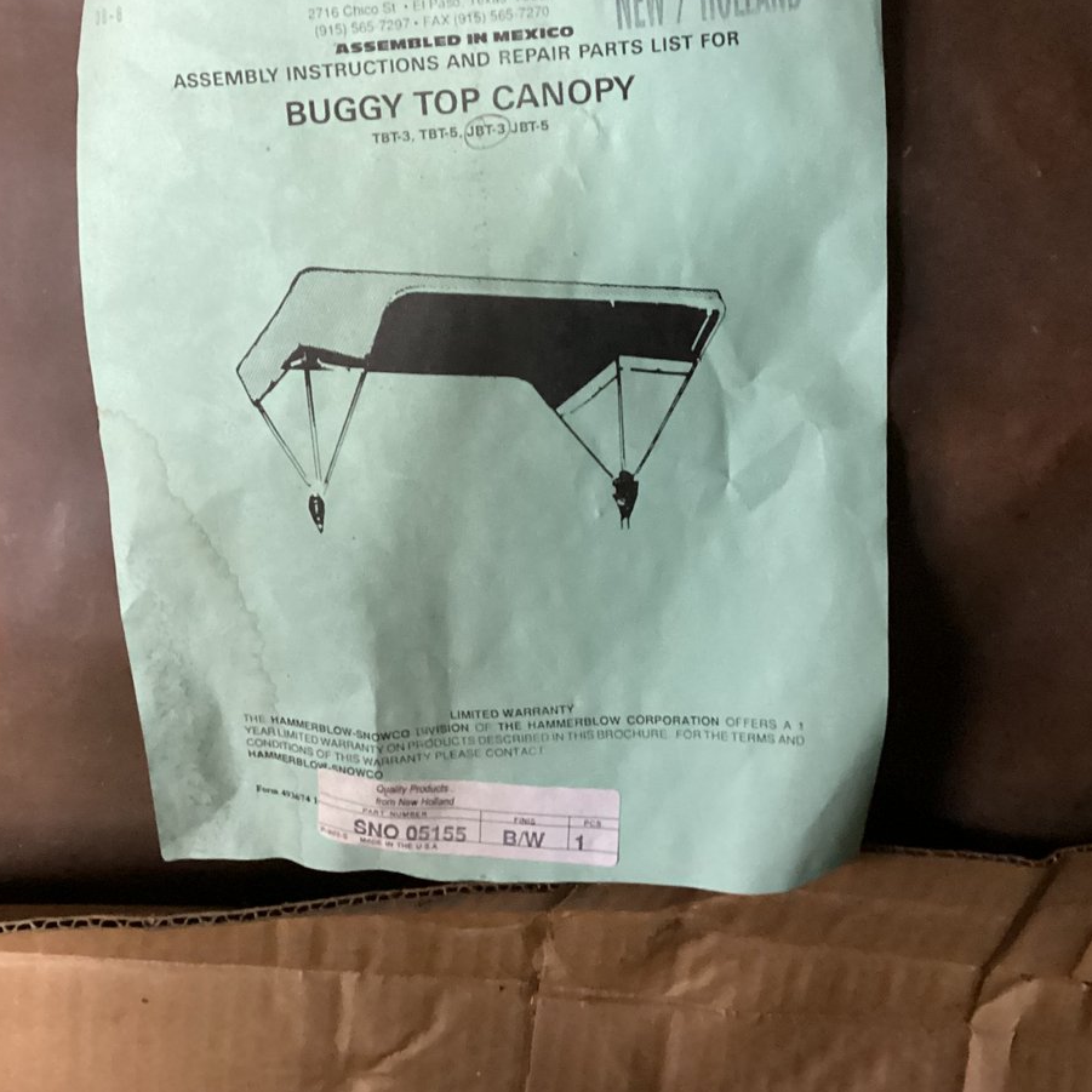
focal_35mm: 46
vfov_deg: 36.6
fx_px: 1642
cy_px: 410
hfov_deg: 36.7
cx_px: 484
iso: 640
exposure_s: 1/24
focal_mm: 3.3
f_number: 2.4
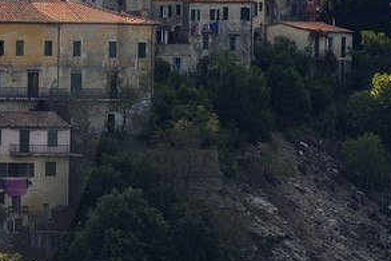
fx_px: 11875
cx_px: -432
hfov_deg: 1.9
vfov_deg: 1.3
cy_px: -4
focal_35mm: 1094
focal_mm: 200
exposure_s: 1/200
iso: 200
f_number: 9
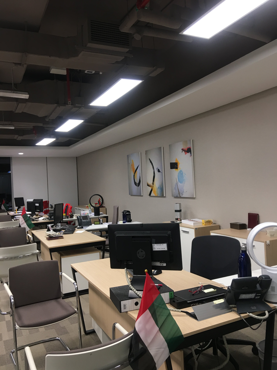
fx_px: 309
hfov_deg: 48.2
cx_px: 138
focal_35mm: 29
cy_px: 185
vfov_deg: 61.7
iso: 40
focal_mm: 4.15
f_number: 2.2
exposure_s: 1/17
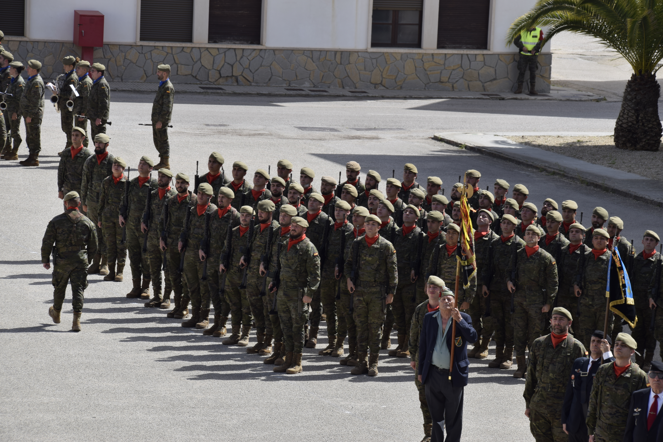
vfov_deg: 5.0
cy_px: 221
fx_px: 5110
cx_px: 332
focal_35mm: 278
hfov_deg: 7.4
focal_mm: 185
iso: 100
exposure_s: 1/125
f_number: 14
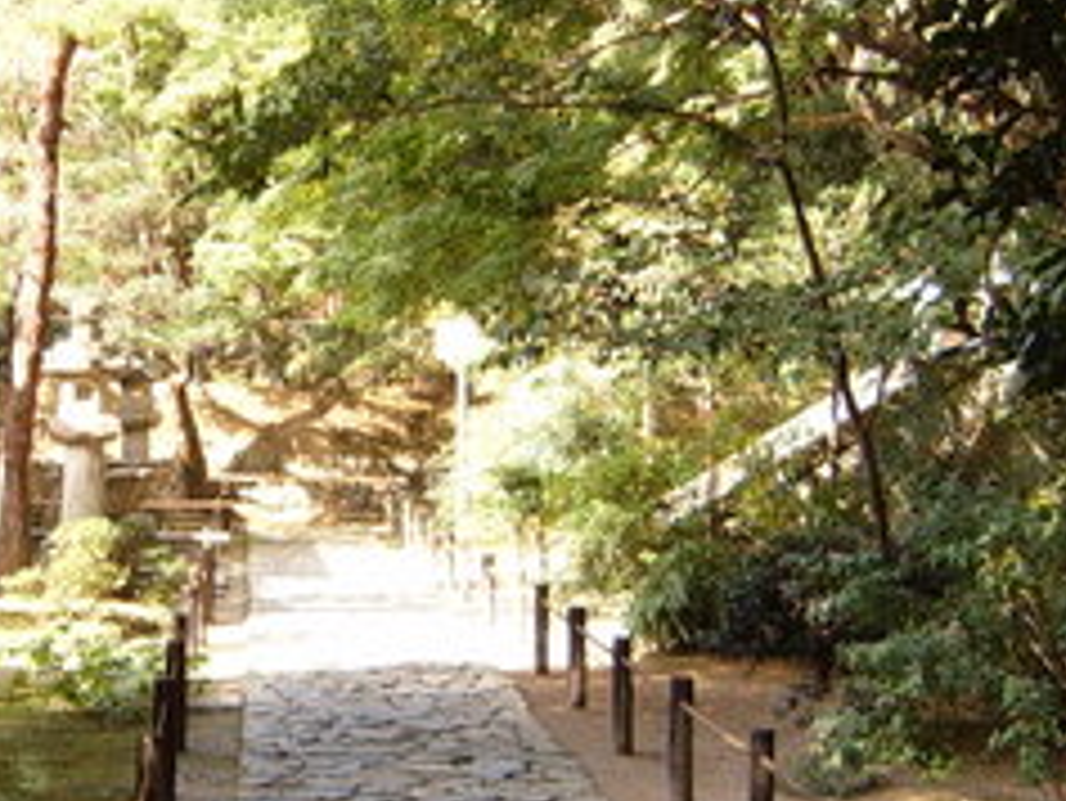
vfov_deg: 14.8
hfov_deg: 19.3
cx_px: 139
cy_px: 454
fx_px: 3081
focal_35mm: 100
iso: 63
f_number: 2.9
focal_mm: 6.2
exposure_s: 1/90
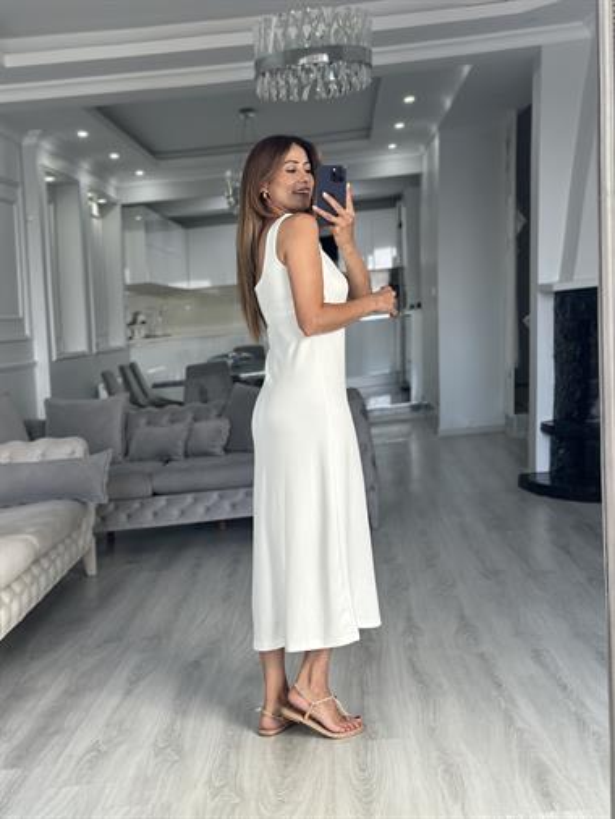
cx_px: 308
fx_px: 1136
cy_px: 410
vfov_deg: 39.6
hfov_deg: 30.3
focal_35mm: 48
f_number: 1.78
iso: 125
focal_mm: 6.86
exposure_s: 1/99
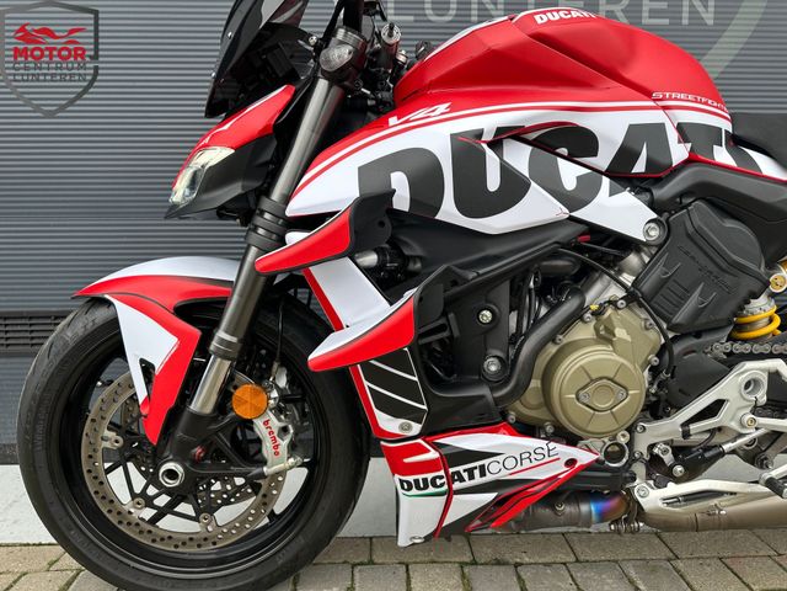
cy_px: 296
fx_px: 546
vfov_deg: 56.8
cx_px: 394
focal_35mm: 24
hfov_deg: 71.6
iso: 80
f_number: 1.78
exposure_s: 1/248
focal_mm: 6.86
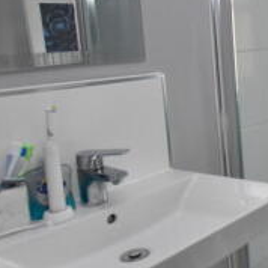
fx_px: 412
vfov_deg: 35.9
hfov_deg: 26.9
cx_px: 391
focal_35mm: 47
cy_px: 105
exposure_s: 1/125
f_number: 3.5
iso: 1400
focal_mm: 10
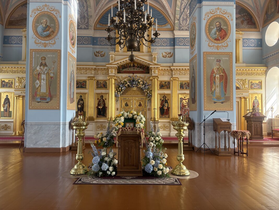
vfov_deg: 53.1
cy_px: 105
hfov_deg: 67.3
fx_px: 210
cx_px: 140
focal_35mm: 26
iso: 125
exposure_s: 1/121
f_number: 1.6
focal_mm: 5.96
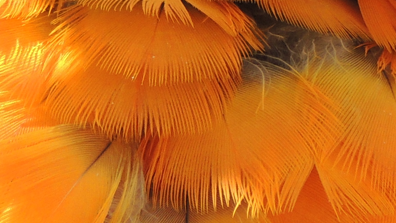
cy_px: -221
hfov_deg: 1.9
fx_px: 12117
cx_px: 190
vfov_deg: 1.1
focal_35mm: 1154
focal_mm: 44.5
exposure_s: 1/200
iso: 140
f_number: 4.7
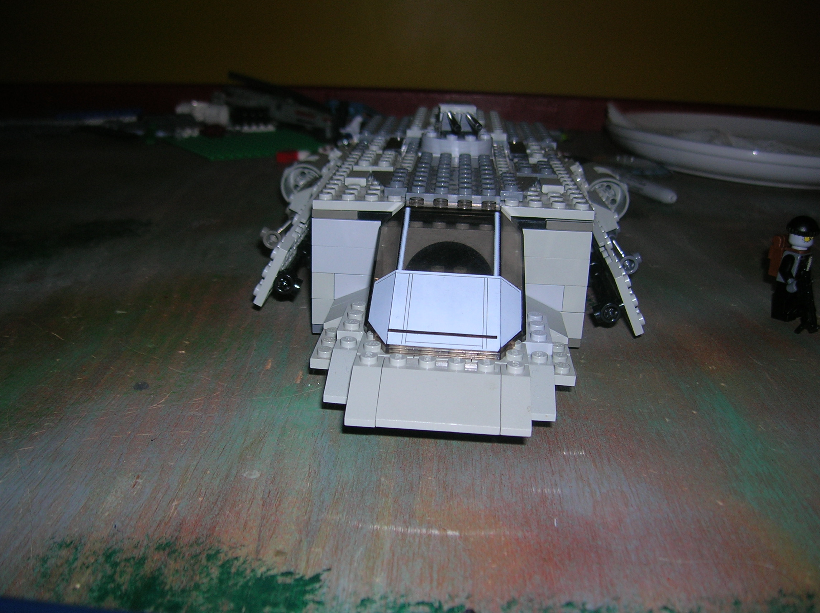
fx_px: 805
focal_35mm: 34
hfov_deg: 54.0
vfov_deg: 41.7
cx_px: 410
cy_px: 306
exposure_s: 1/60.1
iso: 50
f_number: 2.9
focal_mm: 5.7
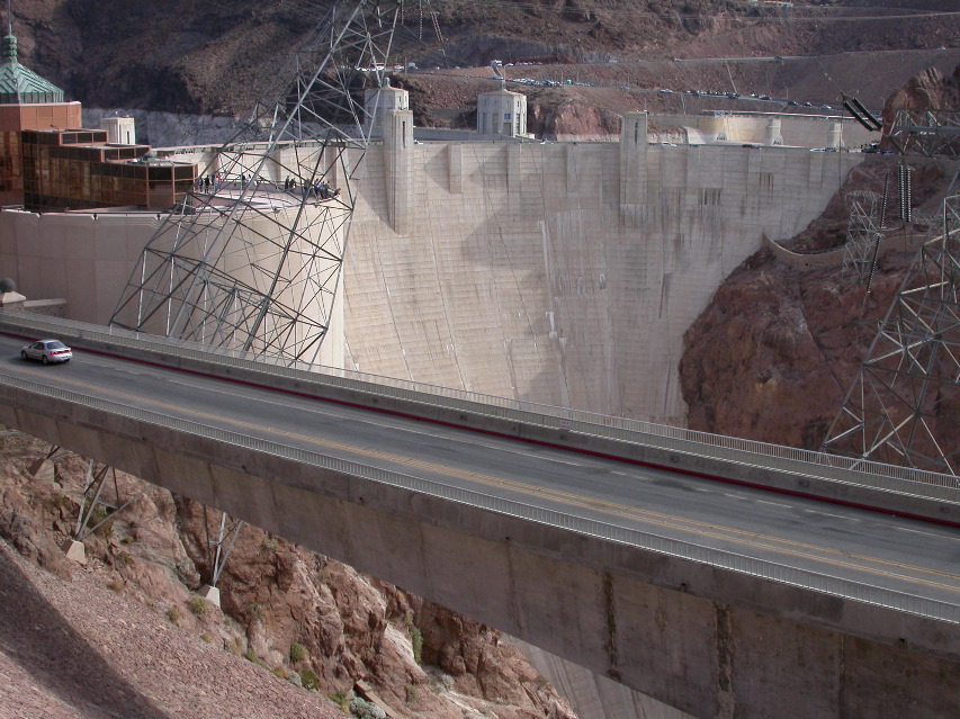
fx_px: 1247
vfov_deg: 32.2
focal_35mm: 45
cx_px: 480
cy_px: 360
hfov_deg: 42.1
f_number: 7.1
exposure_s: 1/255
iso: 100
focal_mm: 9.5
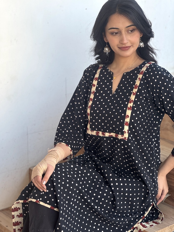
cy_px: 116
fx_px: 516
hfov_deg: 19.1
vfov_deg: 25.3
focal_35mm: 77
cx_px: 87
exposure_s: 1/99
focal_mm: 9
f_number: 2.8
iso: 80
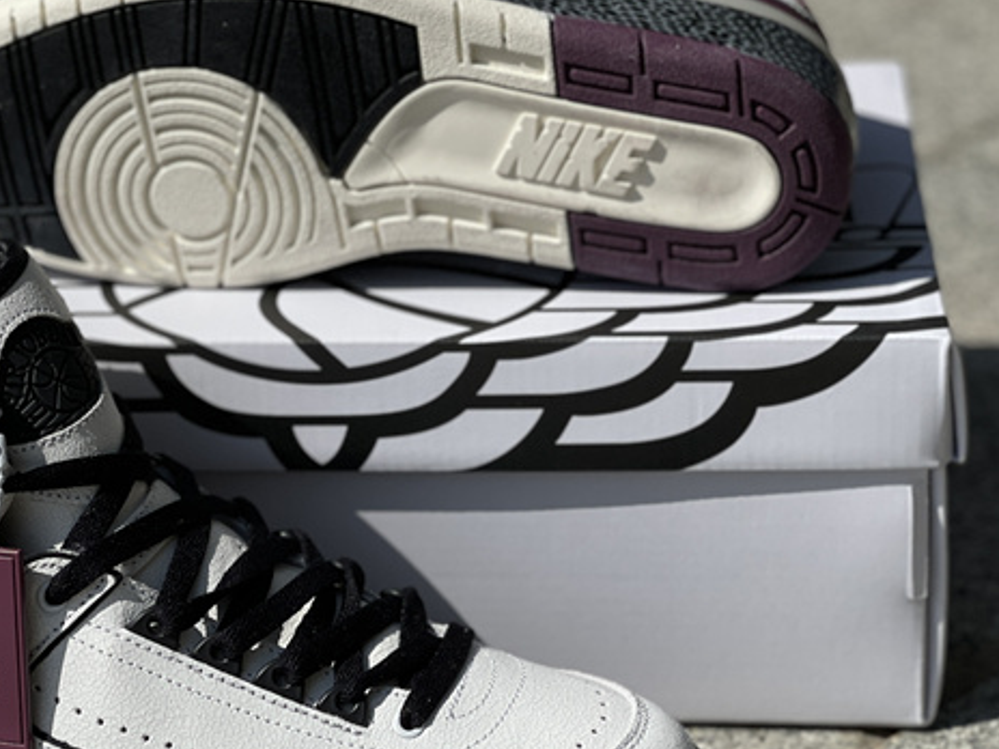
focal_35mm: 102
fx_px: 2944
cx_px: 357
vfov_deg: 14.5
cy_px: 393
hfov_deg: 19.2
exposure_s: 1/3311
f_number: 2.2
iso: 32
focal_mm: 7.5
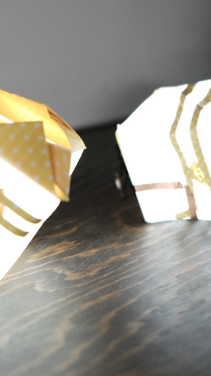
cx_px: 88
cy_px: 169
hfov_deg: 21.1
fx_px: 567
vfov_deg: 36.6
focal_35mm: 57
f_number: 3.2
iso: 3200
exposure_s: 1/15
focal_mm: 20.5
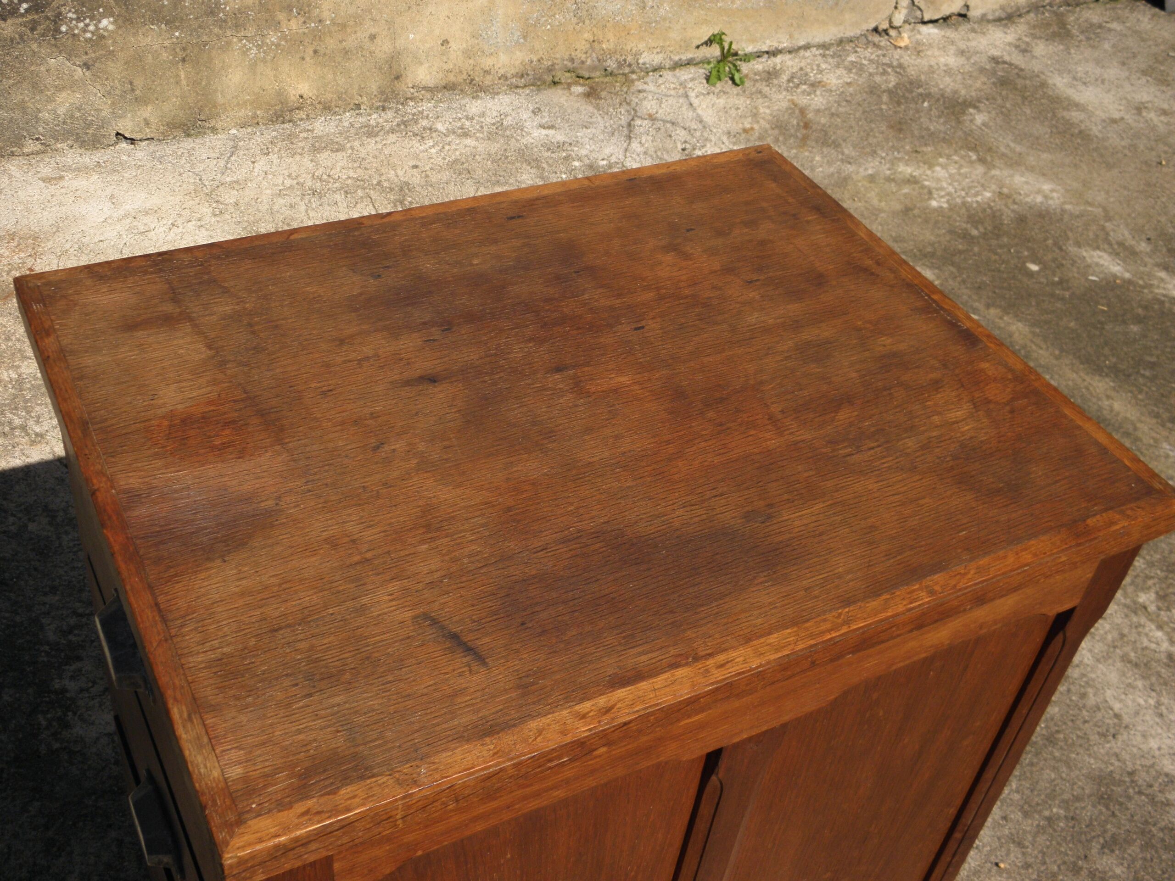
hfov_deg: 49.0
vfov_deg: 37.7
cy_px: 440
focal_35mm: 38
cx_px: 588
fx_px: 1290
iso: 100
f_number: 7.4
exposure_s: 1/250
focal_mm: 6.8
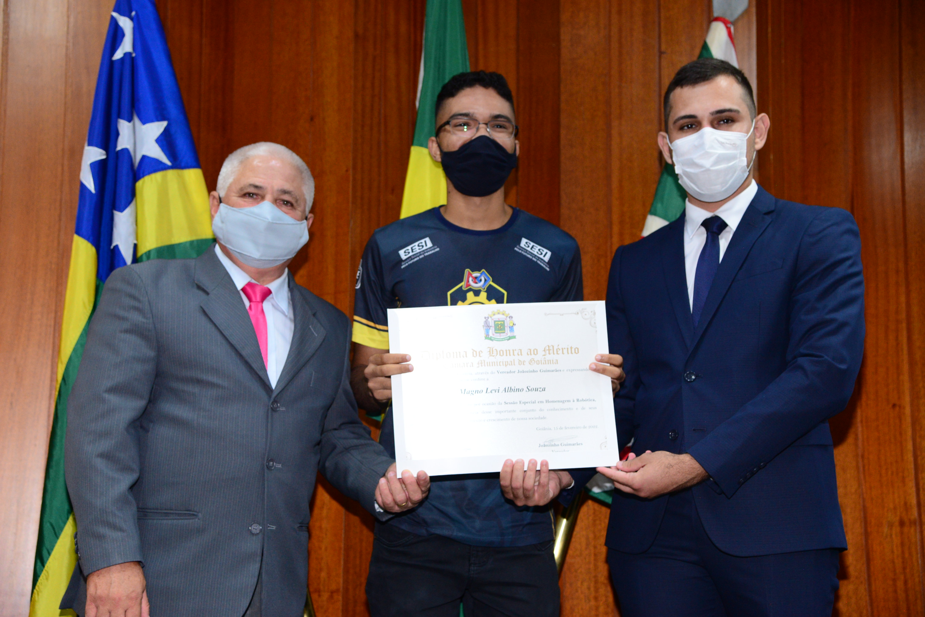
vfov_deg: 24.6
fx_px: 1414
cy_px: 308
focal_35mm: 55
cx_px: 462
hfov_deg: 36.2
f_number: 4
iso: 2500
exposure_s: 1/125
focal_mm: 55
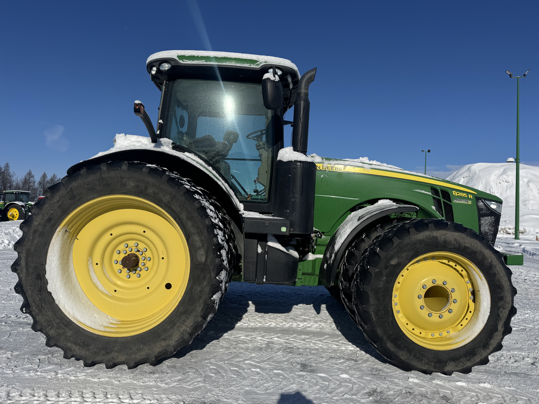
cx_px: 270
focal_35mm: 24
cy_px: 202
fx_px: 374
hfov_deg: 71.6
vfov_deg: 56.8
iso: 80
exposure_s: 1/12346
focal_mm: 6.76
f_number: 1.78
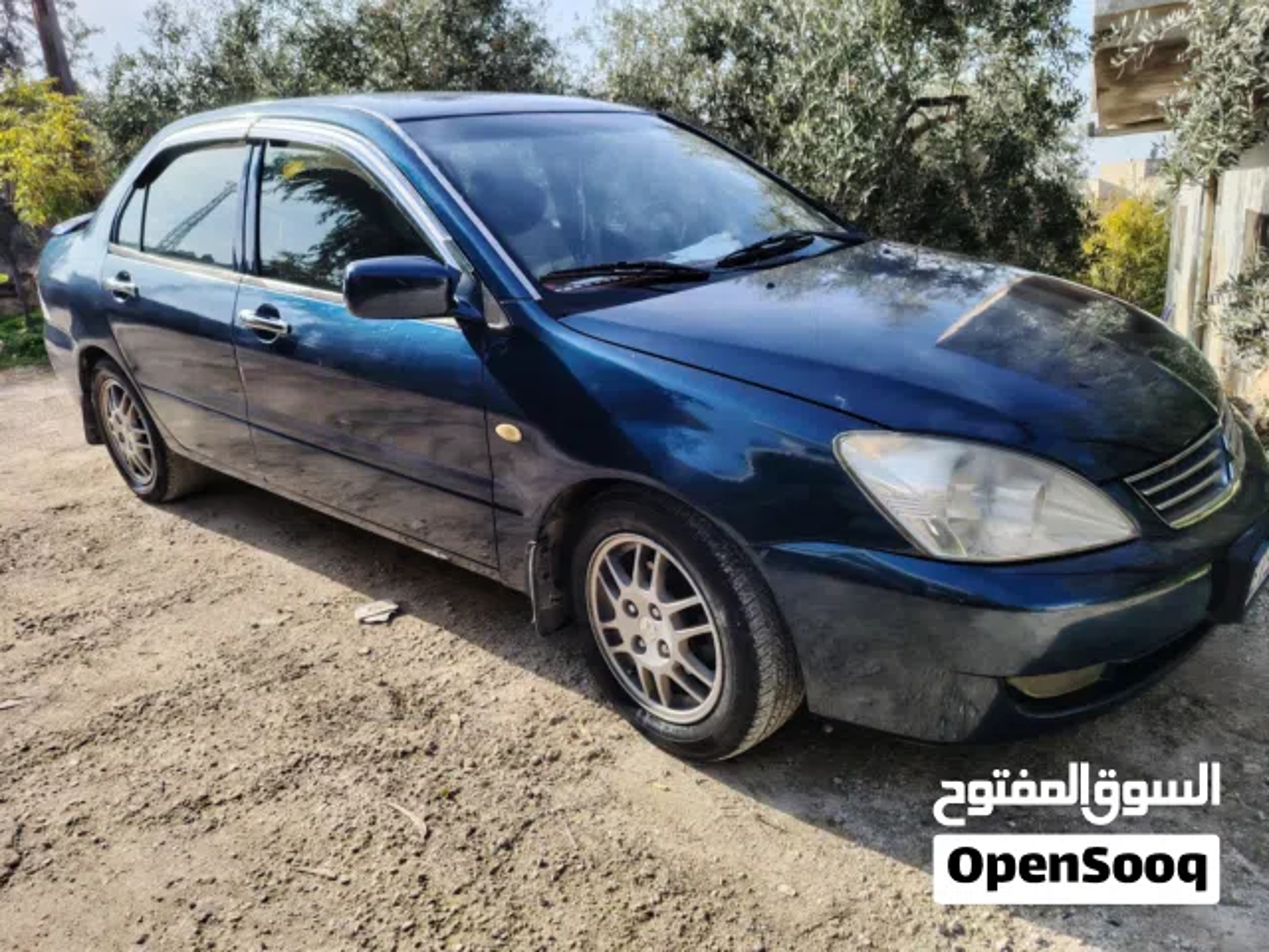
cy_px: 476
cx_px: 634
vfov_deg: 56.8
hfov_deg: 71.6
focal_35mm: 24
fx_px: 880
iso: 100
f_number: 1.75
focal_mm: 5.25
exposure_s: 1/633
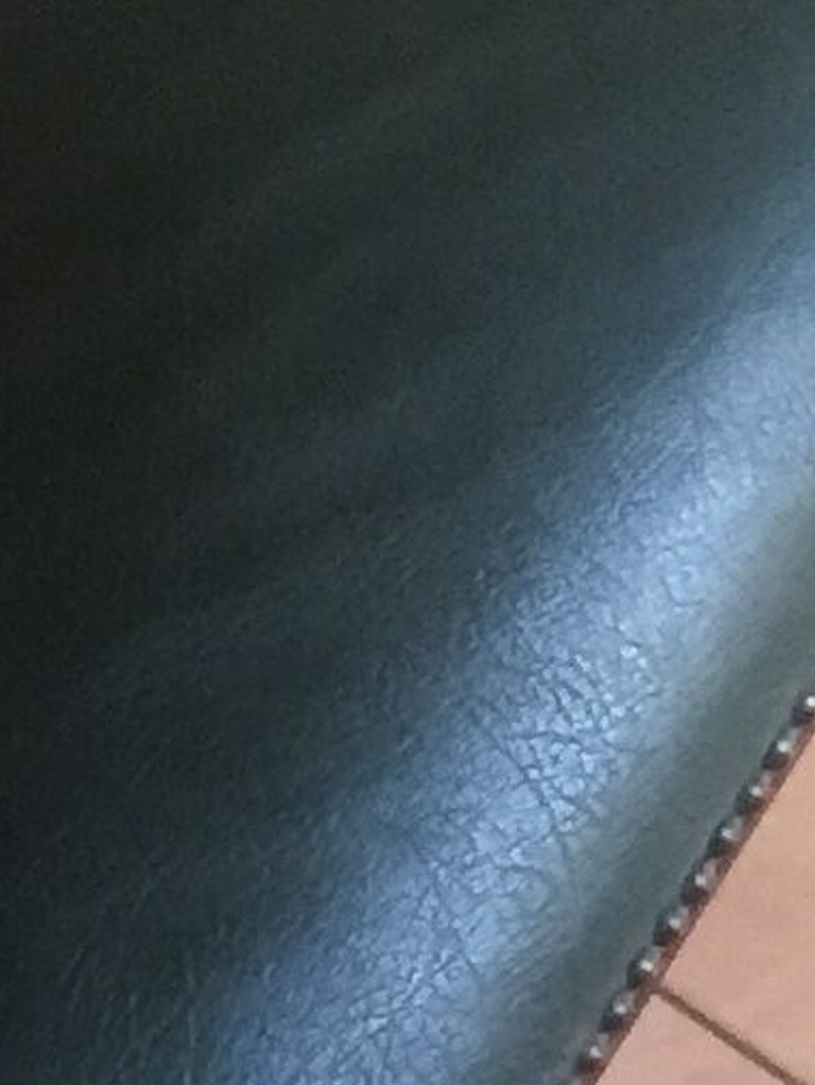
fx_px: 5865
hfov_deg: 7.4
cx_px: -1268
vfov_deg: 10.0
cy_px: 1906
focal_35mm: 187
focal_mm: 4.15
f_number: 2.2
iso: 125
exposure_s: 1/10
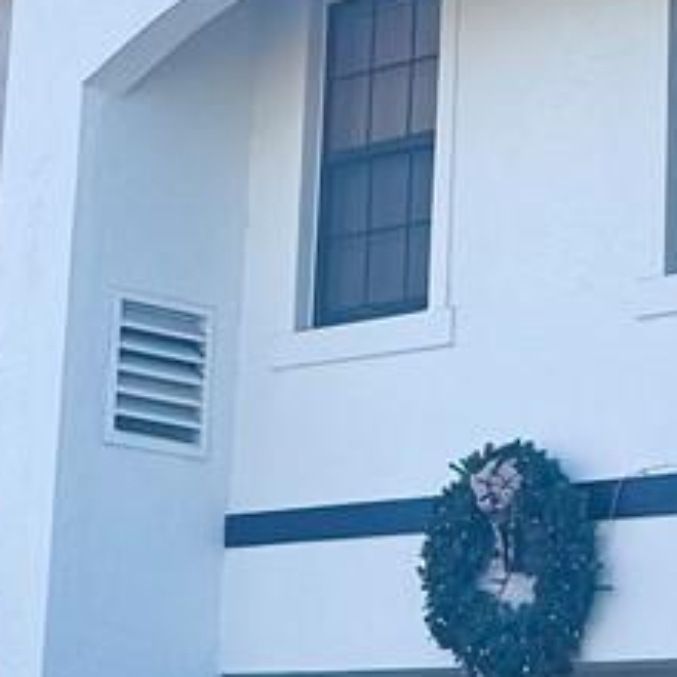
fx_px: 3408
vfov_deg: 11.3
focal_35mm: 154
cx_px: 200
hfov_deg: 11.3
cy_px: 31
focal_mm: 6.76
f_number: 1.78
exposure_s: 1/2105
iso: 80
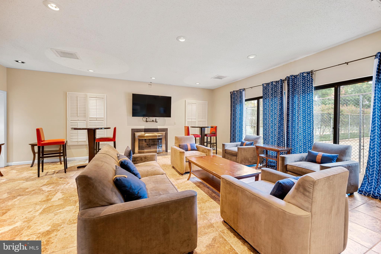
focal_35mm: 14
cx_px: 190
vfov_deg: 81.3
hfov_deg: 104.2
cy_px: 127
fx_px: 148
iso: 100
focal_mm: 14
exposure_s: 1/3
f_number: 4
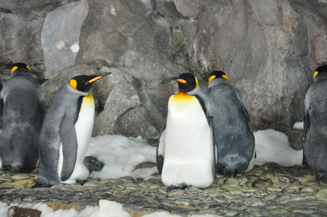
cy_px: 108
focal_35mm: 135
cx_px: 164
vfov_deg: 10.1
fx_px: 1225
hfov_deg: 15.2
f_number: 7.1
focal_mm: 90
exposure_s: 1/25
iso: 800
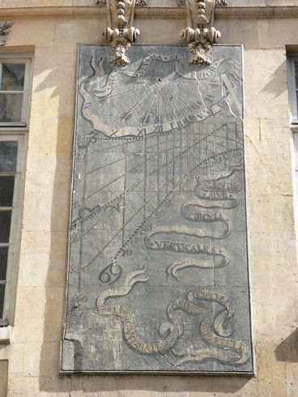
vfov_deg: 21.3
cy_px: 198
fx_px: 1055
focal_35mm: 92
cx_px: 149
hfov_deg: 16.1
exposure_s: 1/100
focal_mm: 15.8
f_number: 4
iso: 64
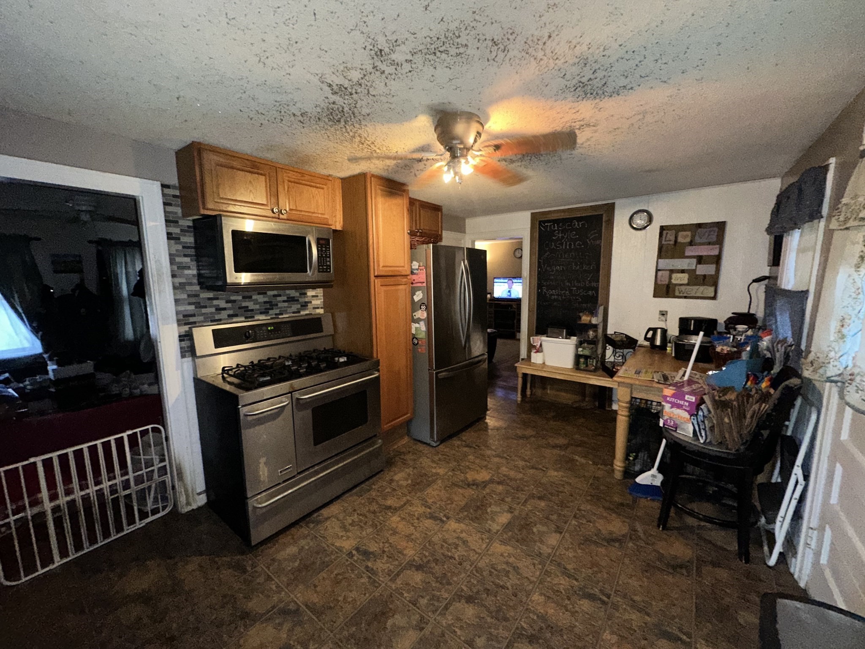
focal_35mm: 14
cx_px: 432
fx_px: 350
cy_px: 324
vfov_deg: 85.7
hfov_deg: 102.1
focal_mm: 2.22
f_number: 2.2
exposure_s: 1/40
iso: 250
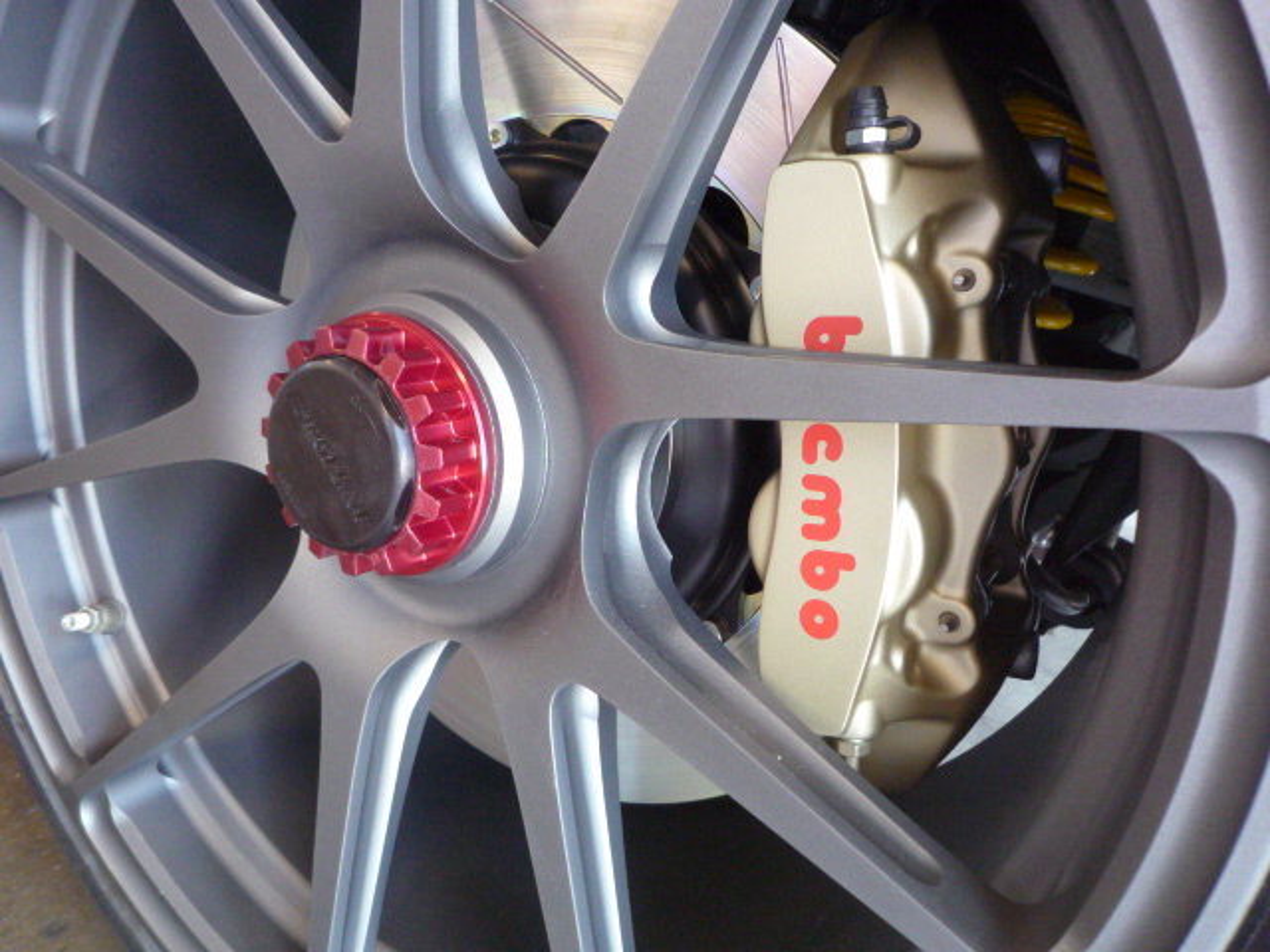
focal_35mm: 25
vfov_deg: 54.9
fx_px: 917
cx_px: 635
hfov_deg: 69.4
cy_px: 476
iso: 400
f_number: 2.8
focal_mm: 4.4
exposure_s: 1/20
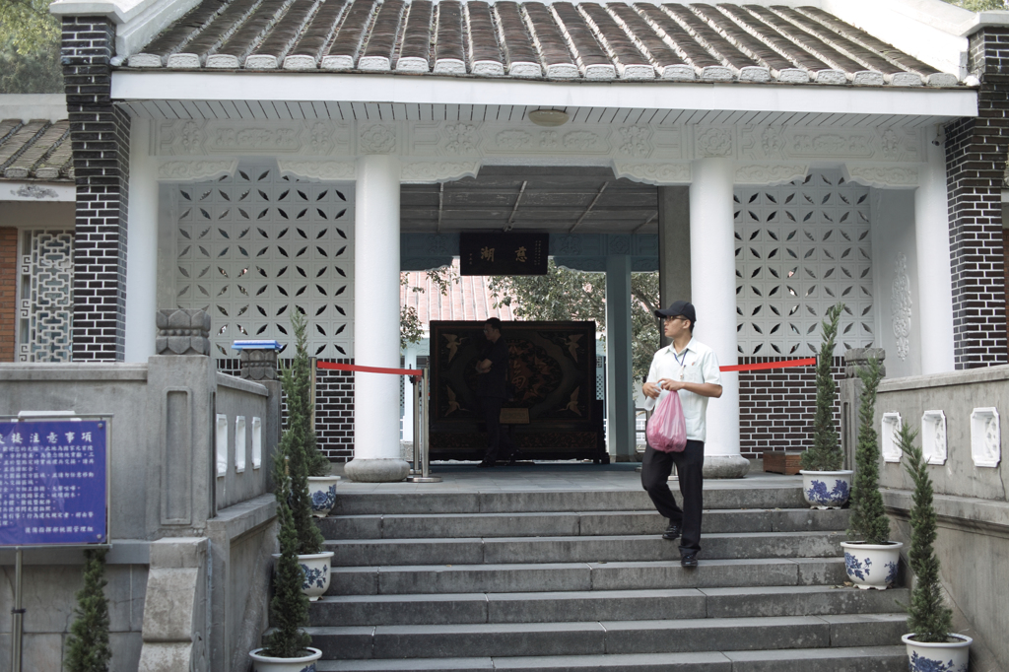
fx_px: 1149
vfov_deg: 32.6
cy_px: 336
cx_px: 504
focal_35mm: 41
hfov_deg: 47.4
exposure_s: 1/50
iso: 100
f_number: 2.8
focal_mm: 24.2
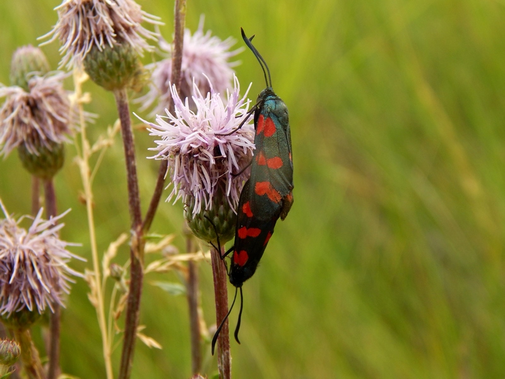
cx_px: 252
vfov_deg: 19.4
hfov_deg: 25.7
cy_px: 190
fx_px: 1109
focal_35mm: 76
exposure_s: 1/200
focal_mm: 13.5
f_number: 4.2
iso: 125
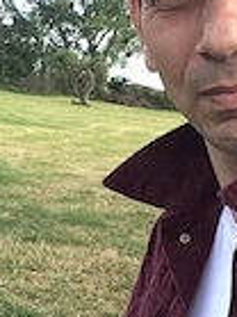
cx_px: 153
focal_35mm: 89
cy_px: 185
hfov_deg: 16.5
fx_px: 814
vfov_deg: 22.0
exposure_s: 1/268
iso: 50
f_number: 2.4
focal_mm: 2.15
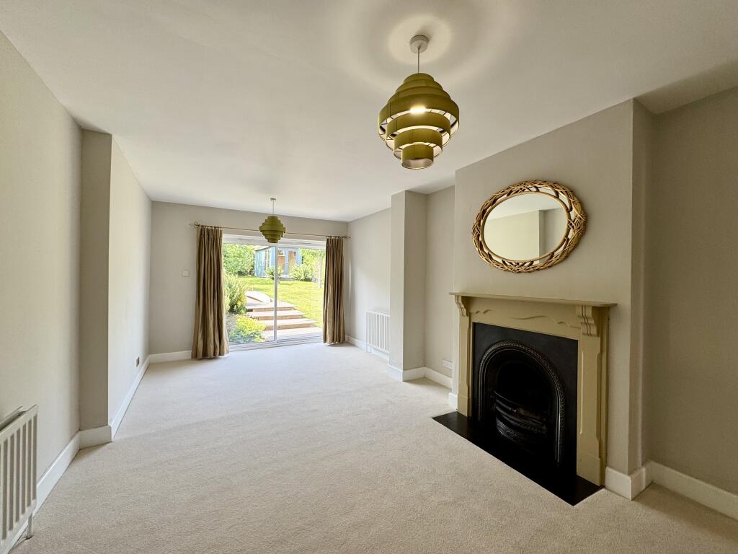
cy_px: 277
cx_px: 369
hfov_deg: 102.1
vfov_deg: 85.7
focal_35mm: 14
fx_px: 298
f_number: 2.2
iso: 50
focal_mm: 2.22
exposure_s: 1/99
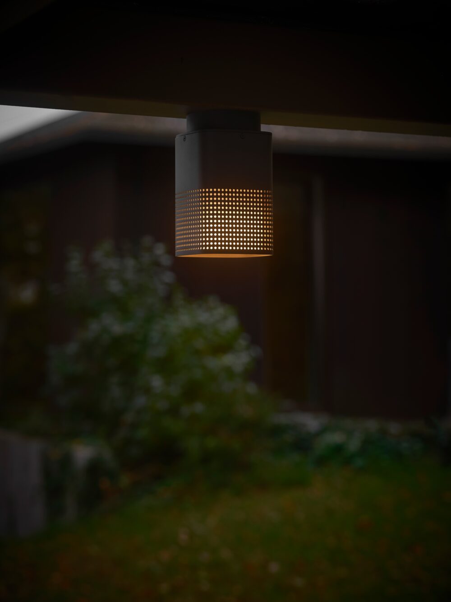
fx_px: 1511
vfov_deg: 22.5
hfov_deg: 17.0
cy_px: 301
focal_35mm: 87
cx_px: 226
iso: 100
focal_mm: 110
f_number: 5.6
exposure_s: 1/13
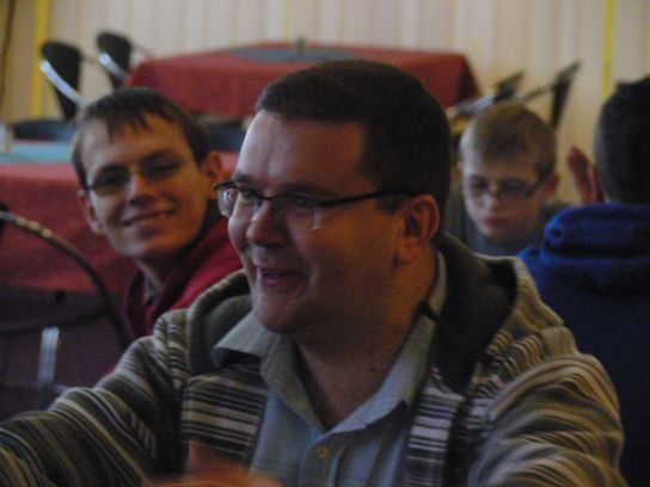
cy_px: 244
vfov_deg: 8.4
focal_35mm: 176
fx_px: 3305
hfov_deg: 11.2
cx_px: 325
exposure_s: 1/15
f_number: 3.6
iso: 400
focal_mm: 37.1
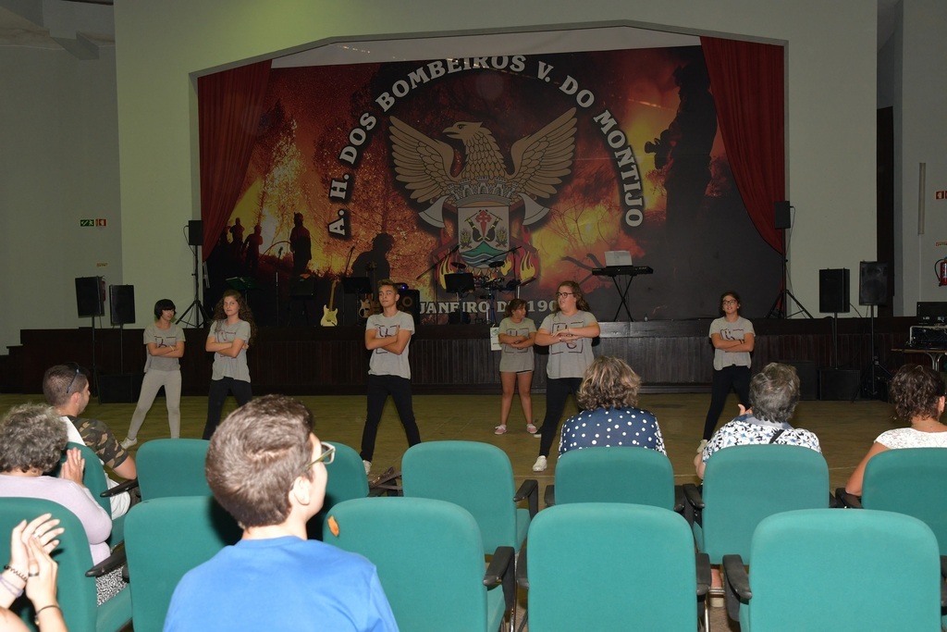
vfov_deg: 36.9
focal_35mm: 36
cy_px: 316
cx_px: 474
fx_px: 947
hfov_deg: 53.1
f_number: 5.6
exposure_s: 1/160
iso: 800
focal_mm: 24
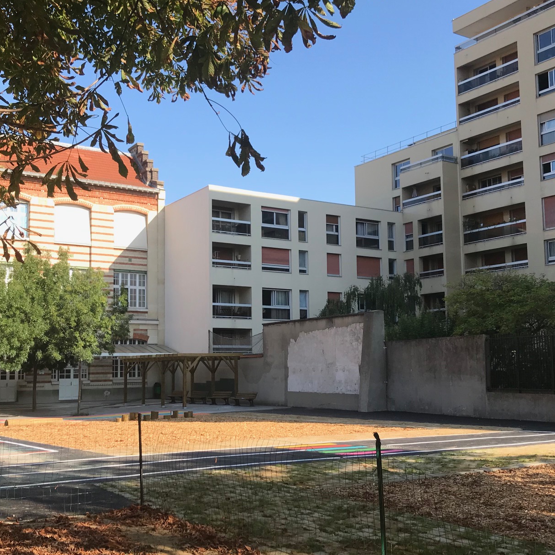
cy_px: 297
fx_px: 744
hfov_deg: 40.9
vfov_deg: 40.9
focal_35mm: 41
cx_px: 249
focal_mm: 3.99
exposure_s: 1/958
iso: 20
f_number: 1.8
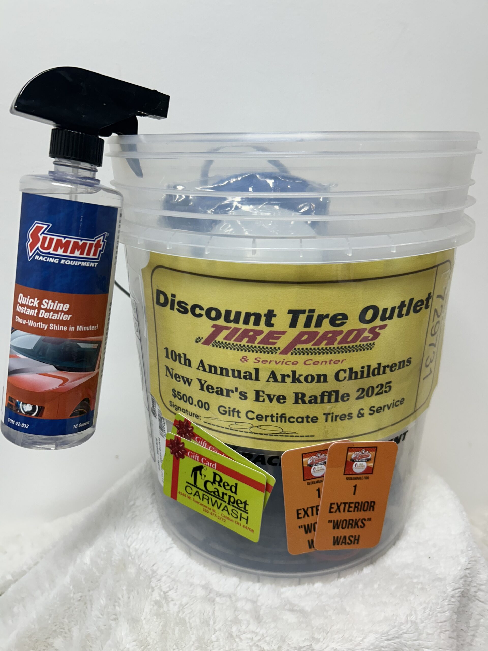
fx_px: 489
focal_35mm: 26
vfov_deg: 67.3
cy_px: 326
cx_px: 244
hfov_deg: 53.1
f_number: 1.5
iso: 80
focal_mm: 5.7
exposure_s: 1/120
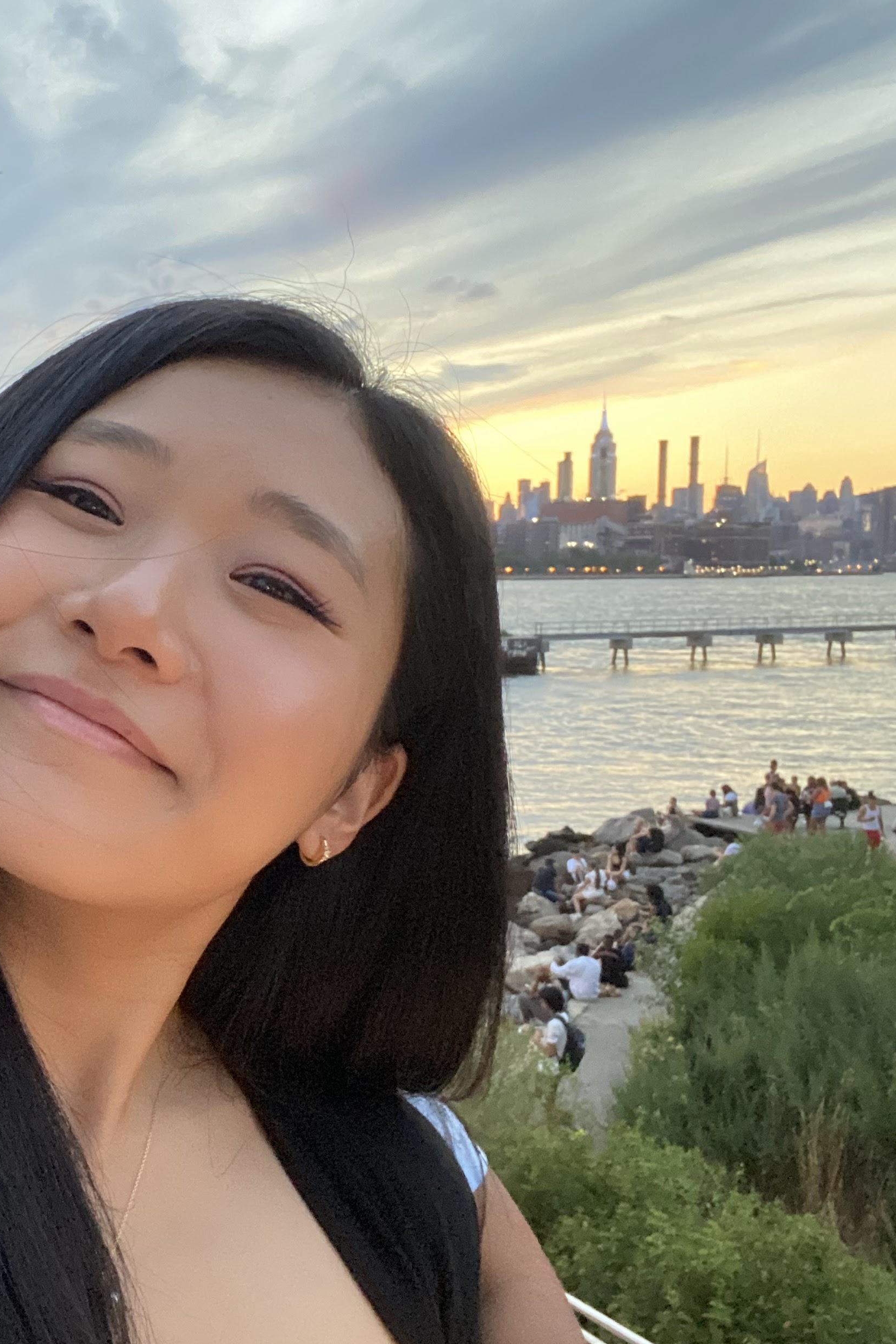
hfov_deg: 32.8
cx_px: 125
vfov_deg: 49.5
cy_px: 700
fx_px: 1456
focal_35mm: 39
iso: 500
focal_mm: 2.71
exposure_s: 1/30
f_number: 2.2
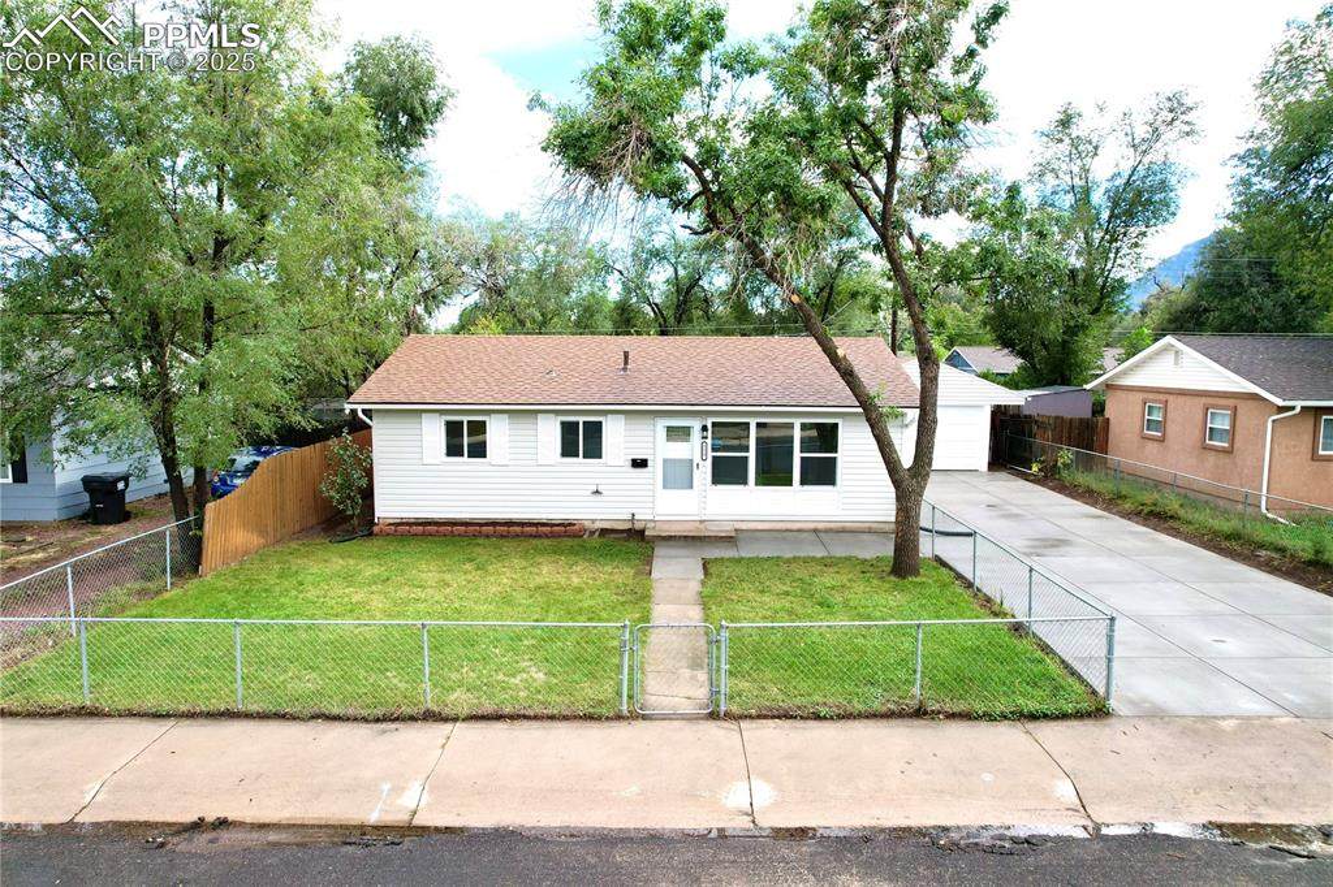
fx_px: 814
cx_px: 666
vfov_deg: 57.2
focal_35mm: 22
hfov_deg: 78.6
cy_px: 444
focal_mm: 8.38
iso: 120
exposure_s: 1/500
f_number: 2.8
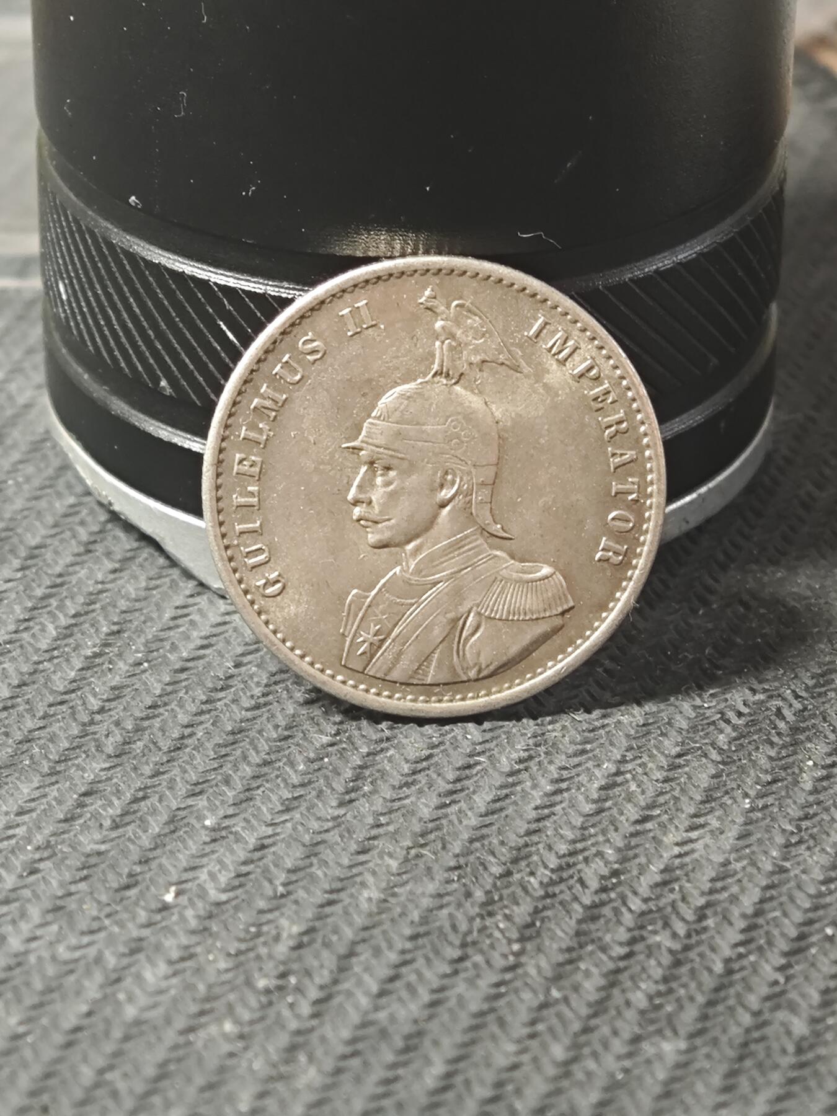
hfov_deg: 10.0
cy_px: 558
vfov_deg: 13.3
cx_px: 418
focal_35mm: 148
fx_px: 4771
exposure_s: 1/50
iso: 2000
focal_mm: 9
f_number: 2
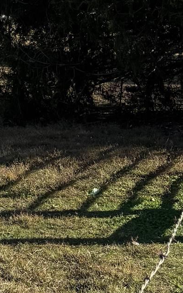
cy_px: -72
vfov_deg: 20.6
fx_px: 742
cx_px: -188
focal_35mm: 93
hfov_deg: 12.4
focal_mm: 6.76
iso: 80
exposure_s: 1/2703
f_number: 1.78
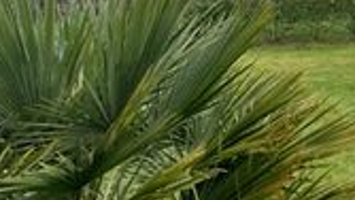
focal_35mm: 98
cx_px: 525
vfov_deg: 12.1
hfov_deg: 19.2
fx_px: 923
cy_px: -36
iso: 25
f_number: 1.8
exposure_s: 1/558
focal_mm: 5.23
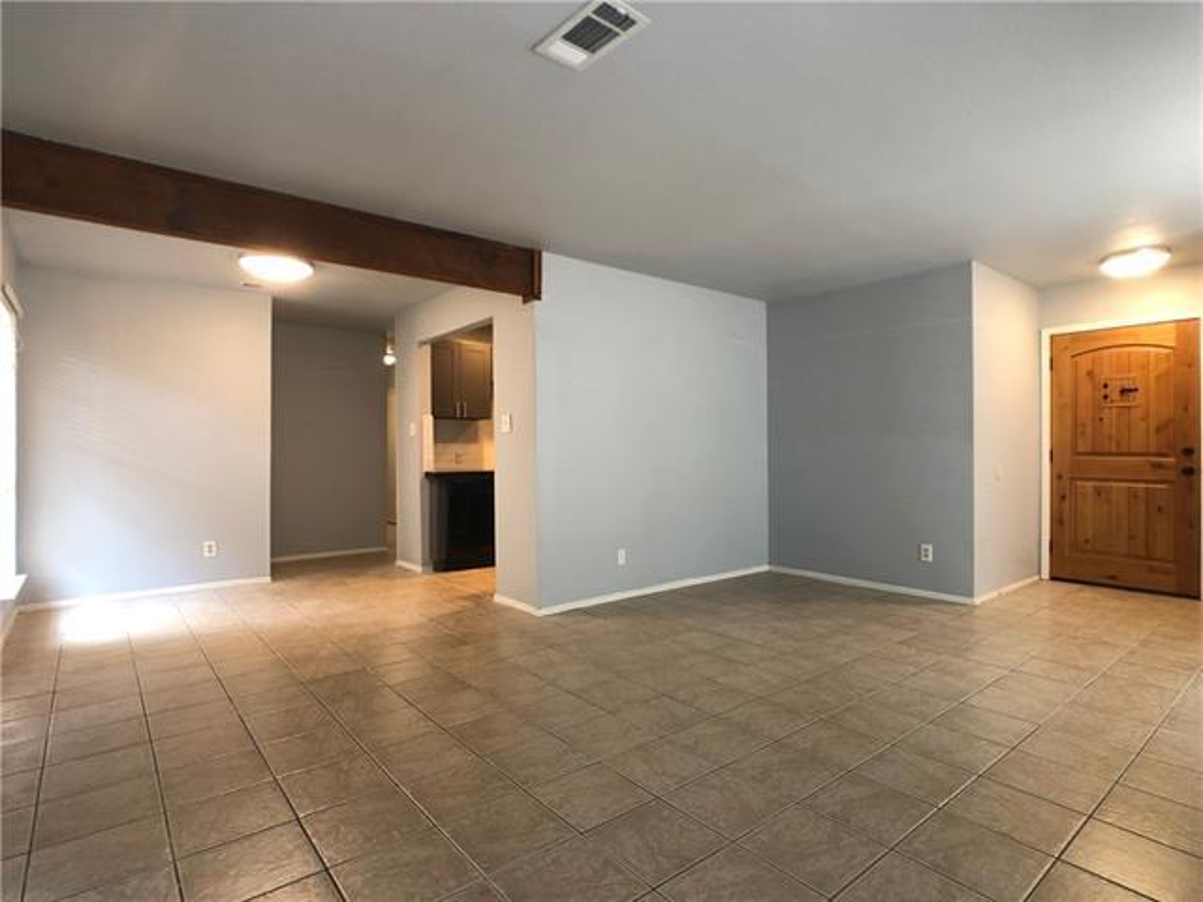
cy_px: 451
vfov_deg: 49.7
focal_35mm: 28
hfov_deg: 63.4
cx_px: 602
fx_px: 973
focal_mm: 4
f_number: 1.8
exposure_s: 1/17
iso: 40
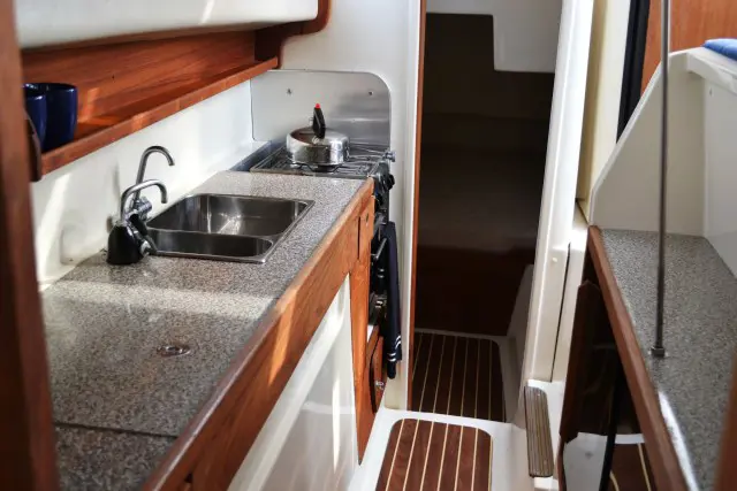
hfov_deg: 46.4
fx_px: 860
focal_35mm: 42
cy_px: 246
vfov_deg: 31.9
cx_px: 368
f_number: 5
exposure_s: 1/100
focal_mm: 28
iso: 400
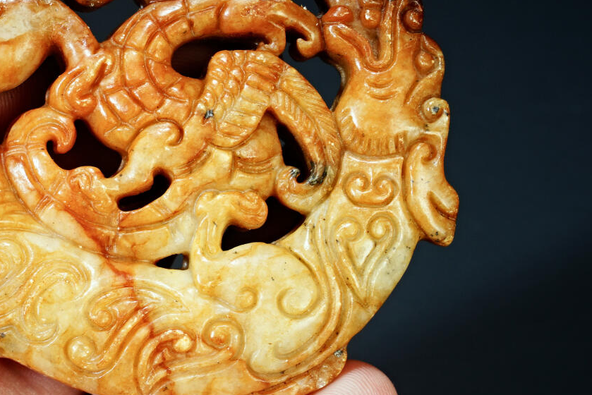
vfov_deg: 5.8
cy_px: 141
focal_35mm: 237
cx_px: 181
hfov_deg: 8.7
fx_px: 3898
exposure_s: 1/160
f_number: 18
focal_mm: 95
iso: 100
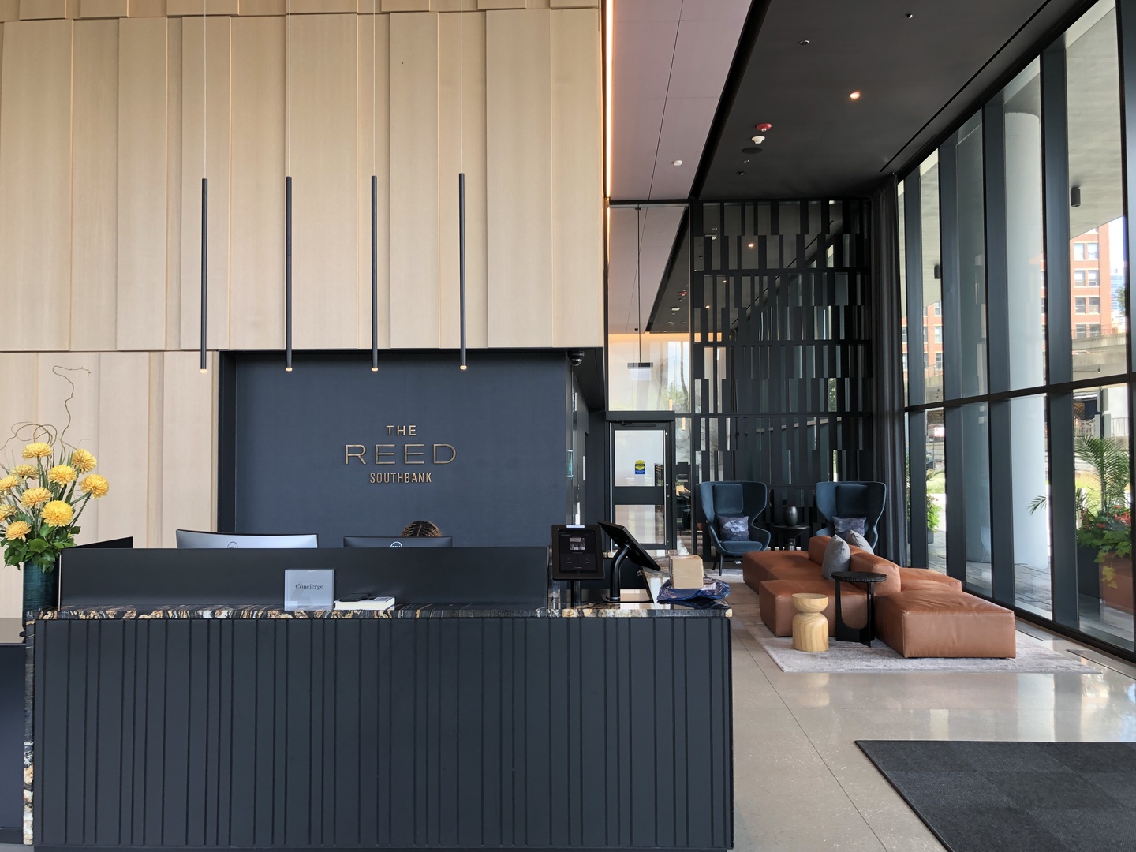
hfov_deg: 63.4
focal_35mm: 28
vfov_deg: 49.7
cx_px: 568
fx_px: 919
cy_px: 426
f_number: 1.8
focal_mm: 3.99
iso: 50
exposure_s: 1/120
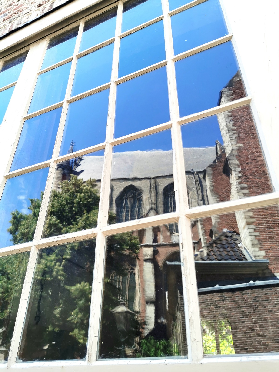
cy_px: 186
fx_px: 290
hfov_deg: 51.4
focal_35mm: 27
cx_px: 140
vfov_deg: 65.3
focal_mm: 5.56
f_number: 1.6
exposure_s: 1/404
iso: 50
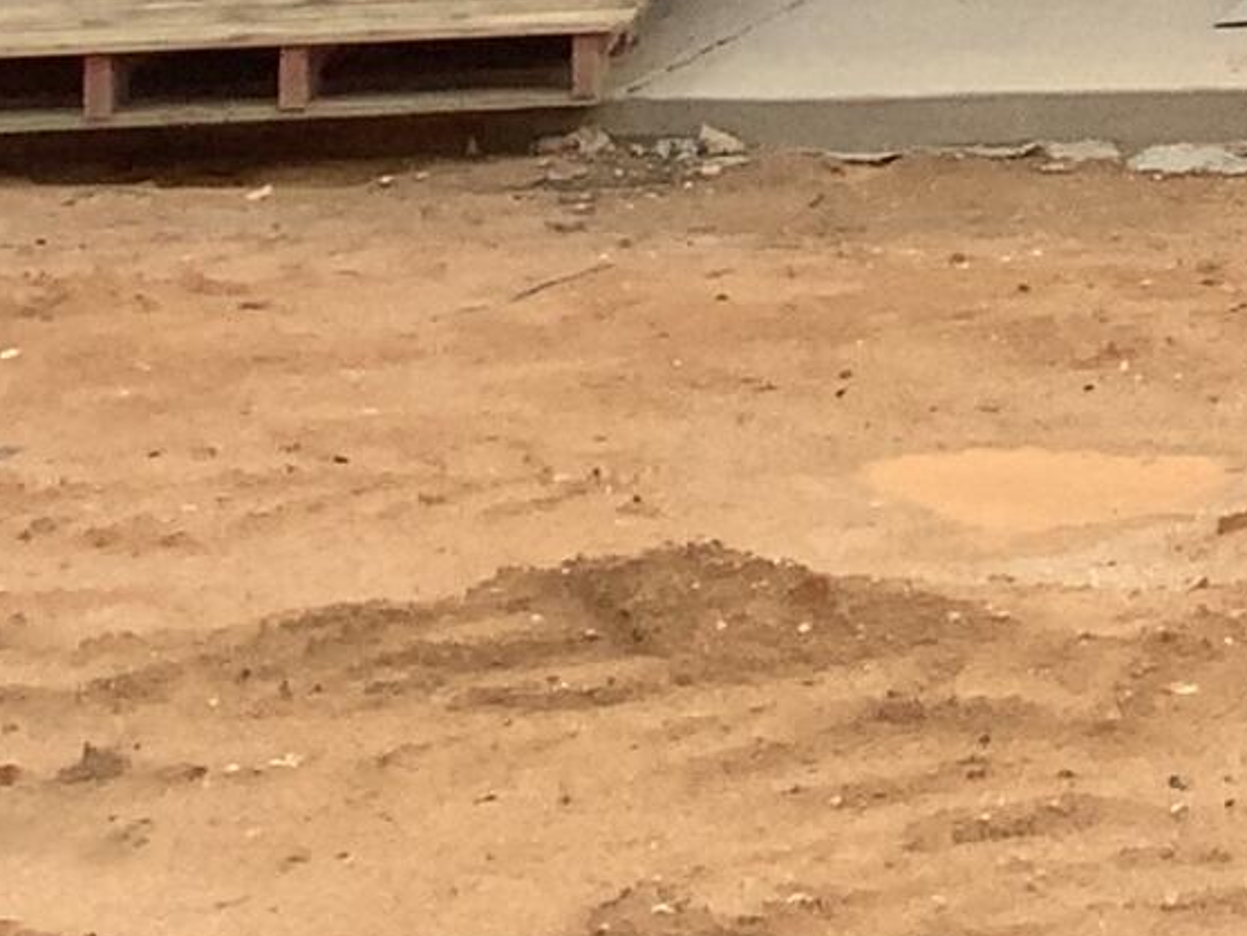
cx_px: 2953
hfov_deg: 10.3
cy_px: -1243
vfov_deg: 8.2
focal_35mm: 167
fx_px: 6017
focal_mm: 3.3
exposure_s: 1/916
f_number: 2.4
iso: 25
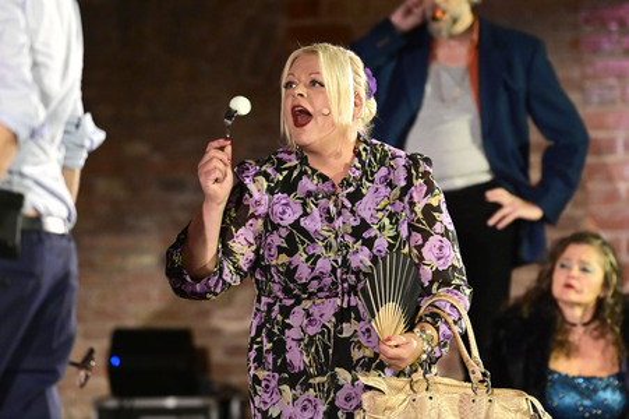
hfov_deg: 12.1
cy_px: 210
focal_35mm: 170
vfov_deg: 8.1
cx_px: 314
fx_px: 2968
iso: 8000
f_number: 3.2
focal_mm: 170
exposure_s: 1/200
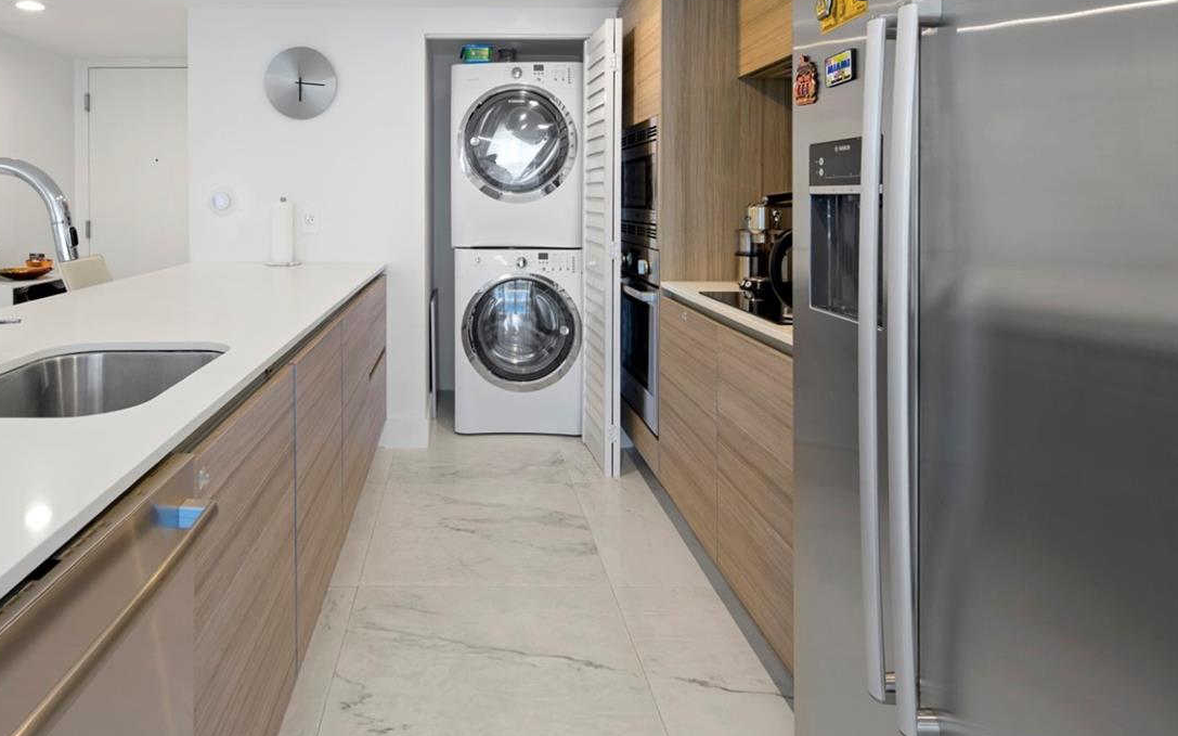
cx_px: 453
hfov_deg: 81.0
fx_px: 674
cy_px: 232
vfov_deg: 55.8
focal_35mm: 21
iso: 100
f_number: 8
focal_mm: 14
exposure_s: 1/1.67
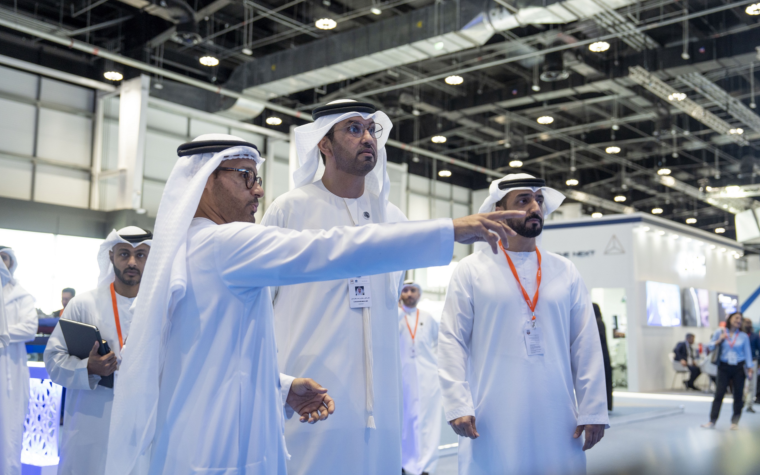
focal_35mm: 38
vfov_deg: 33.6
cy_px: 231
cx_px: 380
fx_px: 787
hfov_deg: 51.5
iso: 1250
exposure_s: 1/200
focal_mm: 37
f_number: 2.8
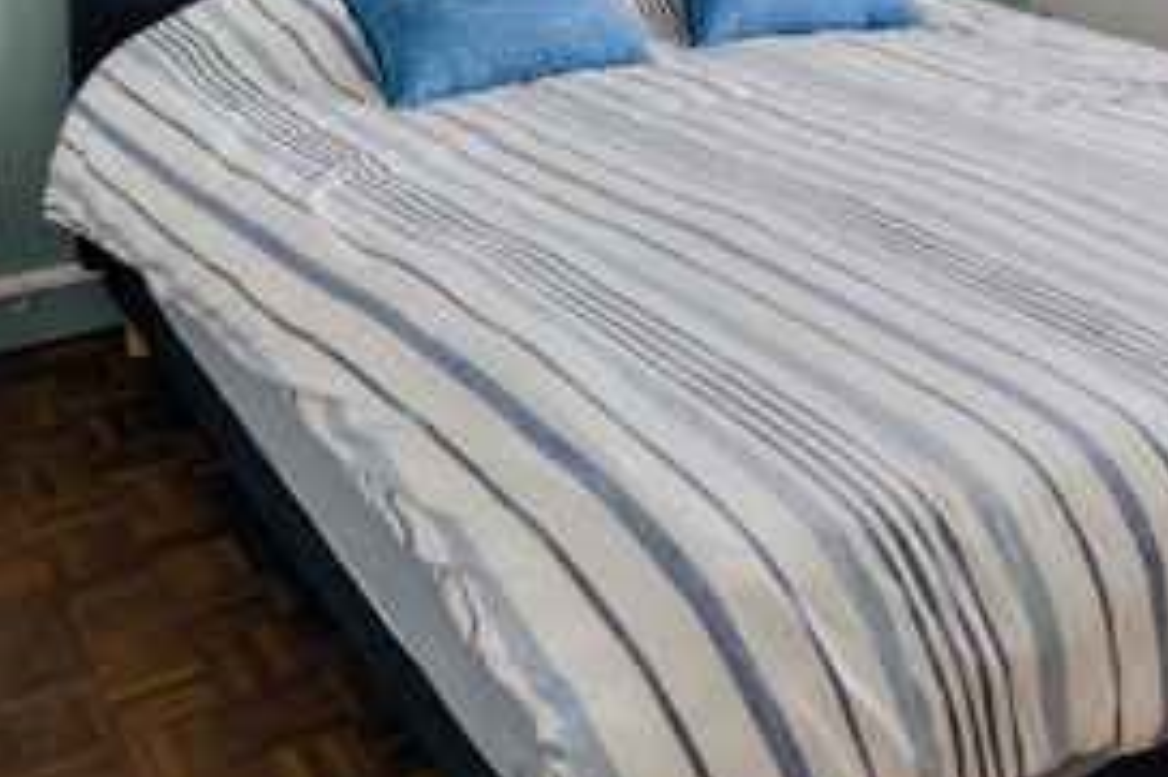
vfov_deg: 25.0
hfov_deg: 41.6
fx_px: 1524
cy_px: -217
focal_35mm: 47
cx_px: 743
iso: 800
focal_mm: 16
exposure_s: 1/40
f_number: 8
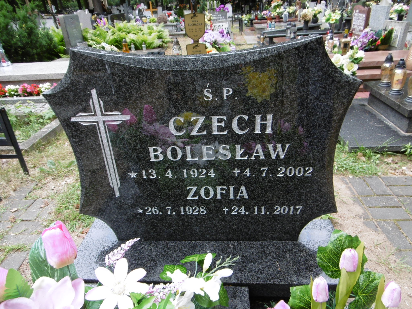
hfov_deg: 71.6
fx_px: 286
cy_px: 154
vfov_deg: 56.8
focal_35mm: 24
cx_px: 206
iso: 100
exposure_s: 1/80
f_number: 3.1
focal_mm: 4.3
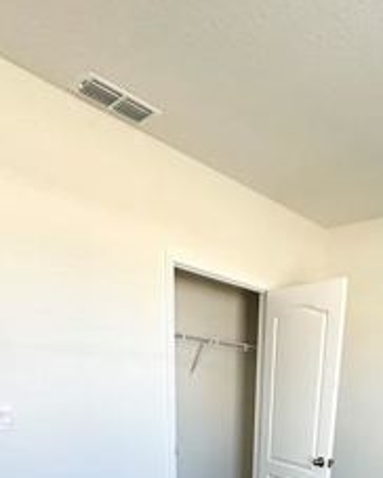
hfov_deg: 43.2
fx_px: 453
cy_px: 524
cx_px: 319
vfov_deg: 43.3
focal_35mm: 32
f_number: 2.2
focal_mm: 2.22
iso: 400
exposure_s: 1/120
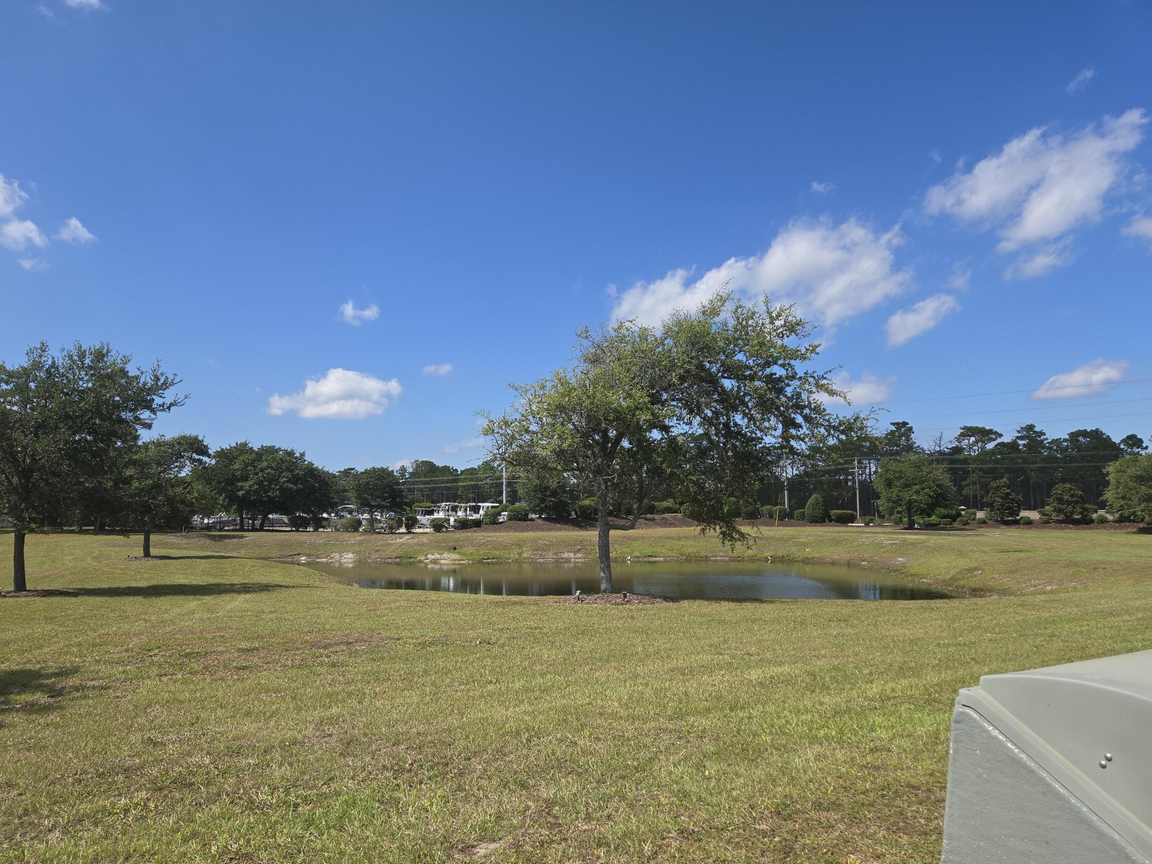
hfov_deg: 69.3
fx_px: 832
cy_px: 461
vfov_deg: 54.8
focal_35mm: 25
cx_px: 544
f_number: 1.8
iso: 25
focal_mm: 5.4
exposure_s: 1/2082
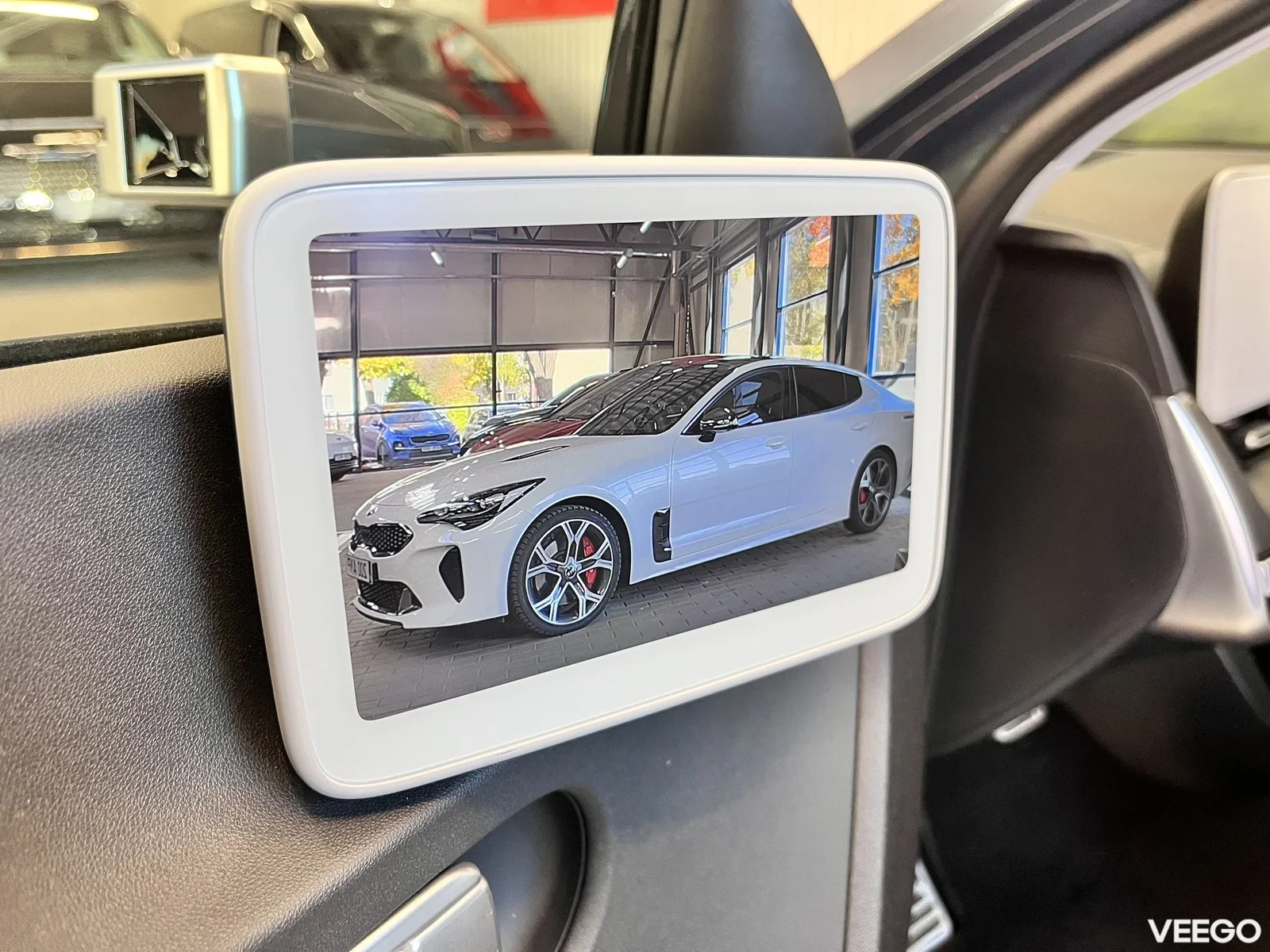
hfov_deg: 67.3
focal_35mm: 26
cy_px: 476
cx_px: 635
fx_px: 954
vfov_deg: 53.1
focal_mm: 5.1
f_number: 1.6
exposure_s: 1/60
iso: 160
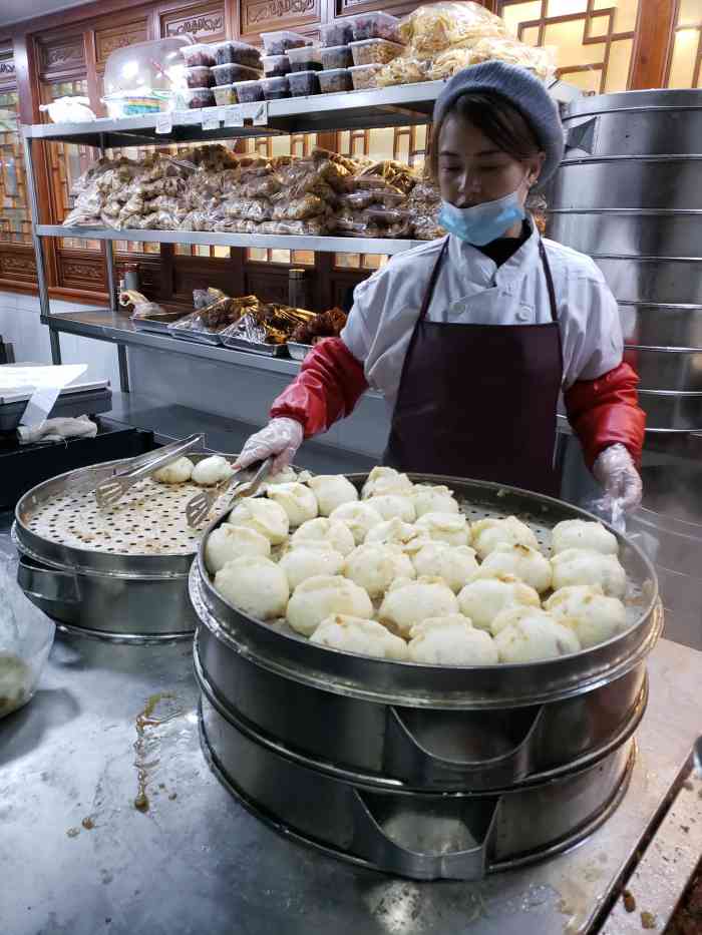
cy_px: 468
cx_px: 351
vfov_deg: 67.3
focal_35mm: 26
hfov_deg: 53.1
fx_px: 703
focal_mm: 4.3
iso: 640
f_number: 1.5
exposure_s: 1/120
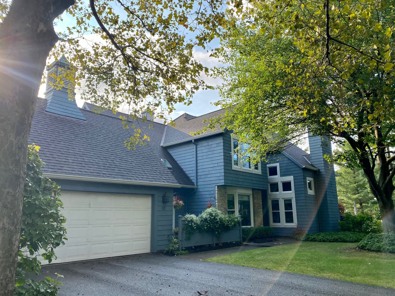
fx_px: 297
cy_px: 148
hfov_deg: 67.3
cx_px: 198
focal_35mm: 26
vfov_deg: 53.1
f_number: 1.8
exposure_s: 1/905
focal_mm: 4.25
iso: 32
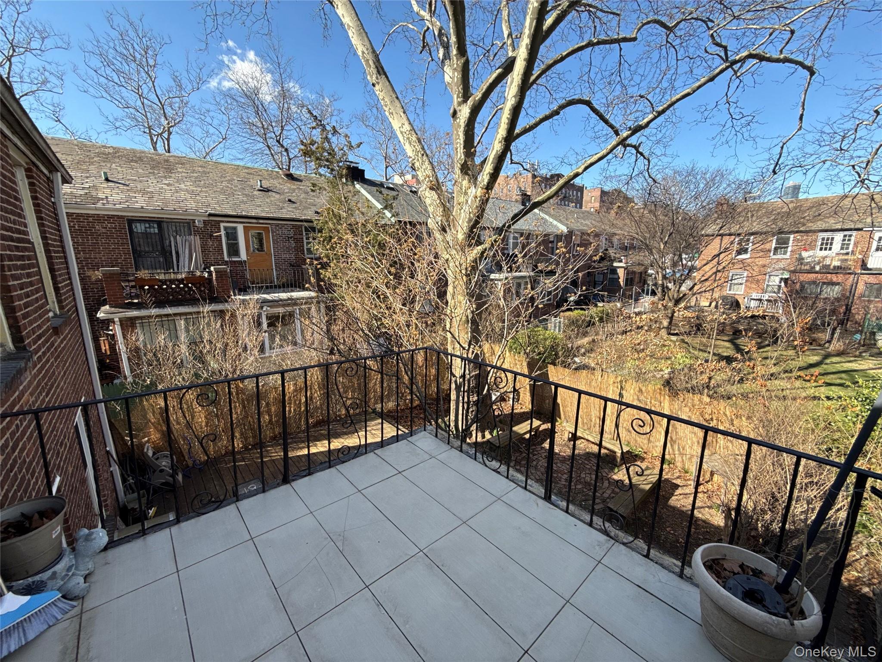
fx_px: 357
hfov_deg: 102.1
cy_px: 331
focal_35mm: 14
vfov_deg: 85.7
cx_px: 441
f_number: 2.2
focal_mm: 2.22
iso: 50
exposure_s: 1/613
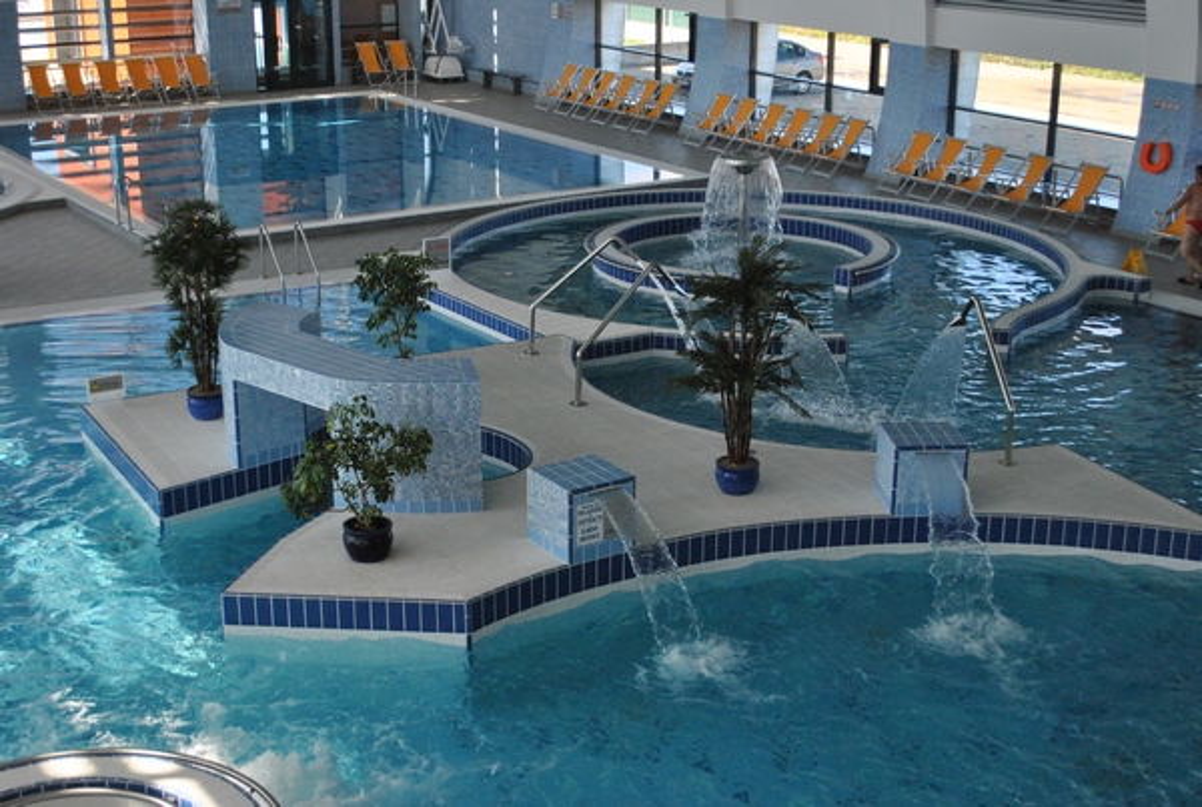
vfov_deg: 26.6
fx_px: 1707
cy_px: 404
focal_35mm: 51
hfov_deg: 38.8
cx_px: 601
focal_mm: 34
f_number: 5
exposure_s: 1/800
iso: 800
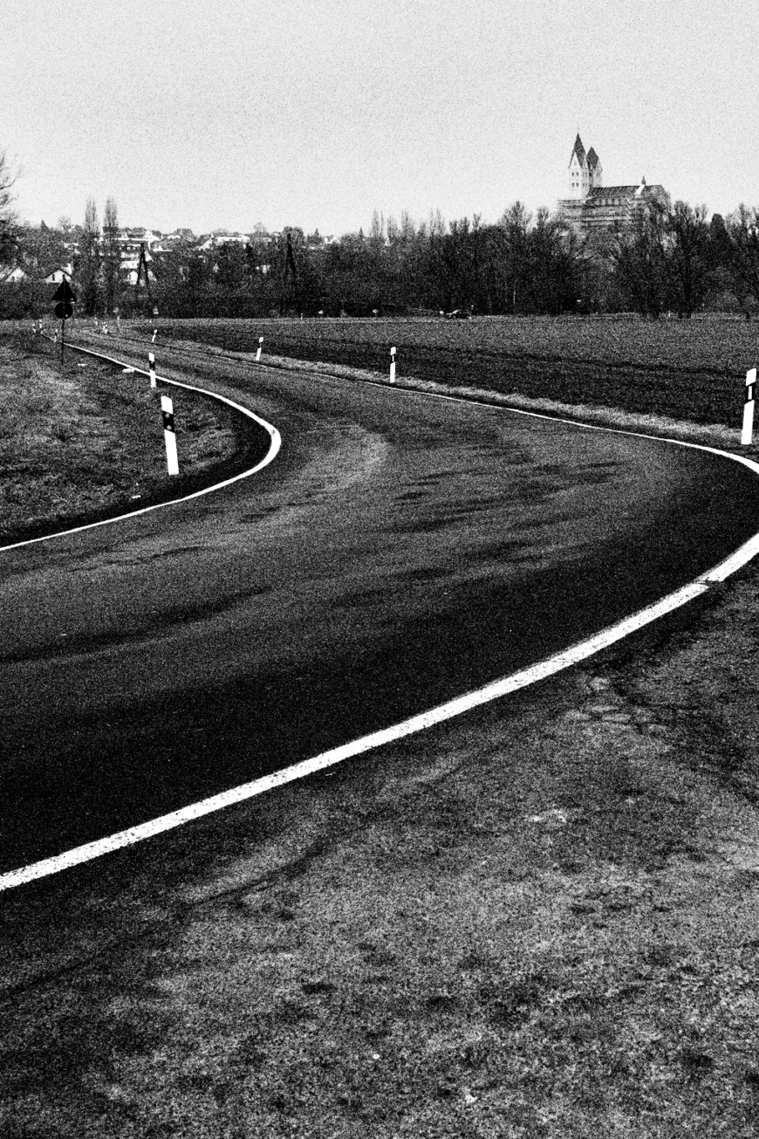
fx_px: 1739
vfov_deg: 36.0
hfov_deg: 24.2
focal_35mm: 55
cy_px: 419
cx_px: 614
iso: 200
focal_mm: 28
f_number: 4.5
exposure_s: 1/400
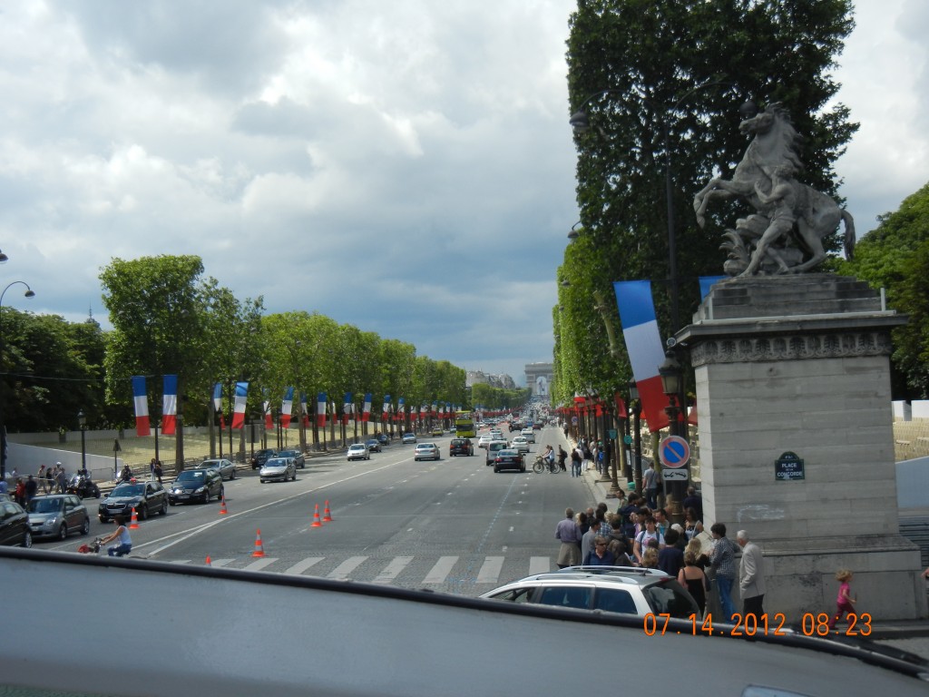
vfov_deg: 28.0
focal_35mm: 52
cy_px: 348
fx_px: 1396
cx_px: 464
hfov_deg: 36.8
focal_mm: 9.3
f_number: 7.8
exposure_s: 1/342
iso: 160
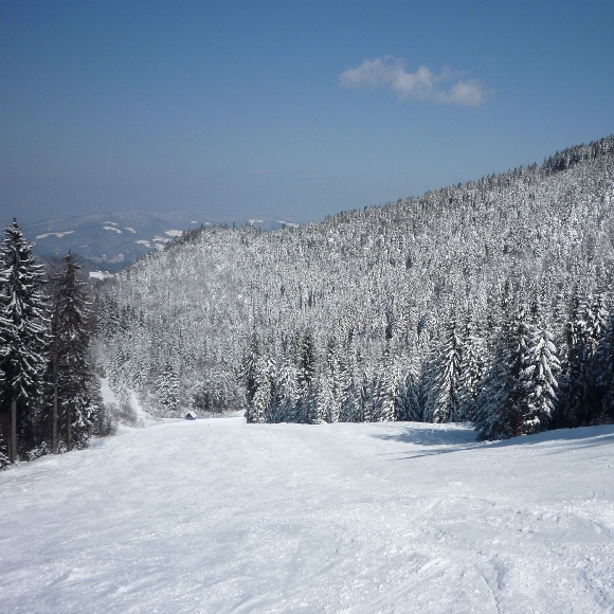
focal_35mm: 39
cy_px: 312
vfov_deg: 42.8
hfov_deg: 42.5
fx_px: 783
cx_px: 386
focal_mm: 5.2
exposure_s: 1/800
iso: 100
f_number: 6.3
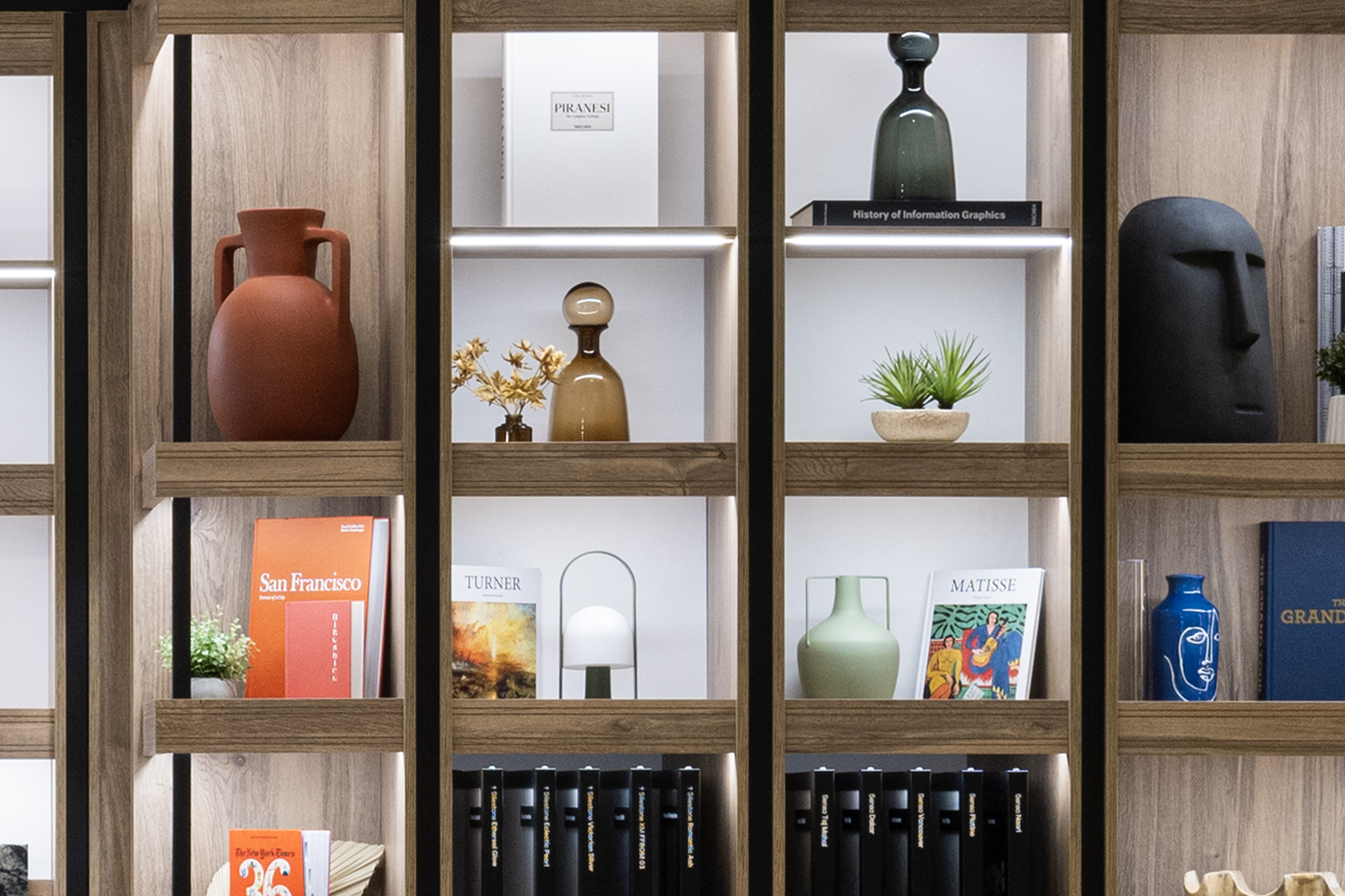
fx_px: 6013
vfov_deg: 8.5
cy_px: 873
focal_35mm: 161
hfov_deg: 12.5
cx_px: -238
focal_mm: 30
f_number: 10
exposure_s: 1/2
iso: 320
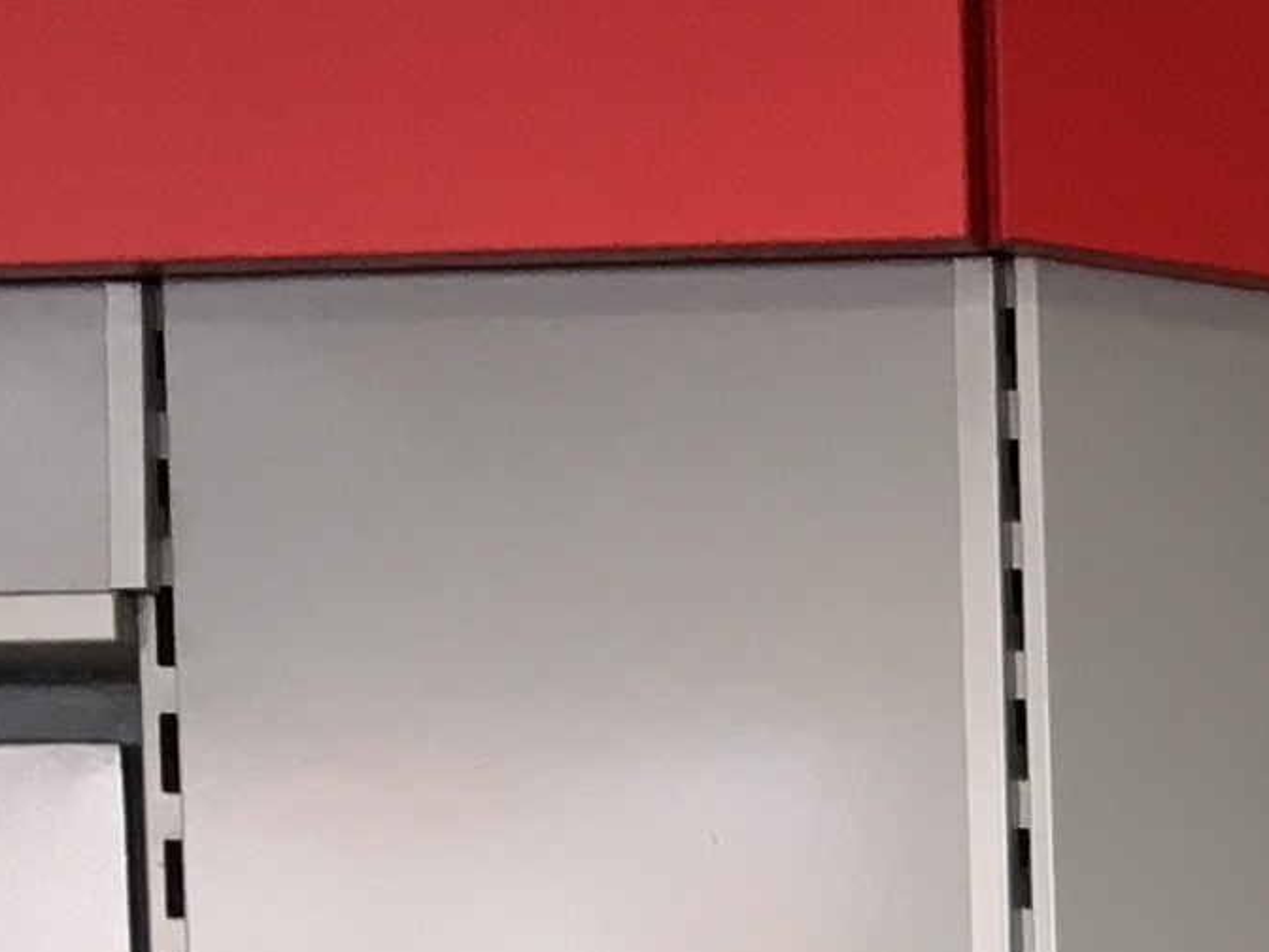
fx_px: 6379
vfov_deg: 7.8
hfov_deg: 10.3
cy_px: 2401
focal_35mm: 174
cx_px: 2649
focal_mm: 4.15
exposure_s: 1/33
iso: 25
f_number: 2.2
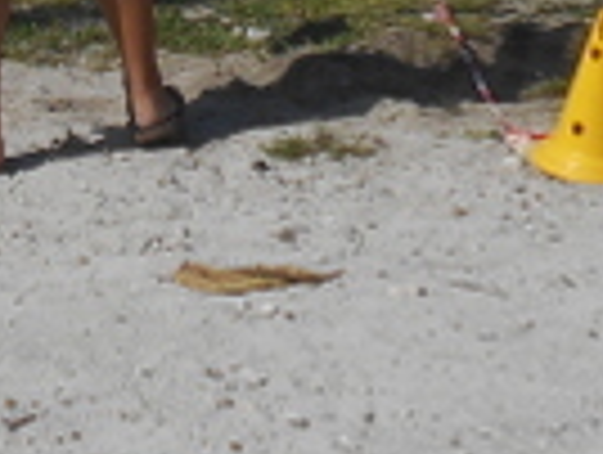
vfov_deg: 7.8
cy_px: -355
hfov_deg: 10.6
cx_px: 104
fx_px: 3246
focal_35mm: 186
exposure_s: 1/1250
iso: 80
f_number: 3.9
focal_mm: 6.7
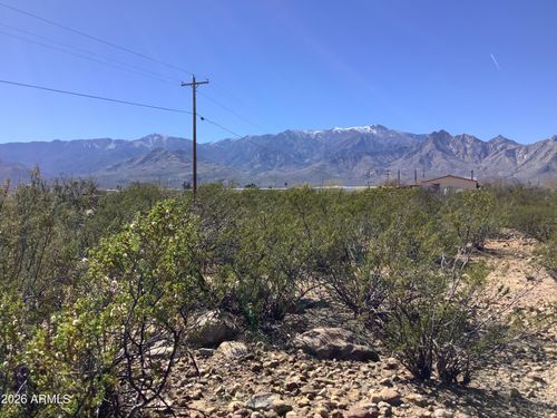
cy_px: 209
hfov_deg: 58.4
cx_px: 278
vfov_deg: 45.4
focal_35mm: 31
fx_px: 499
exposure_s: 1/1404
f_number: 2.4
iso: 25
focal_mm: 3.3
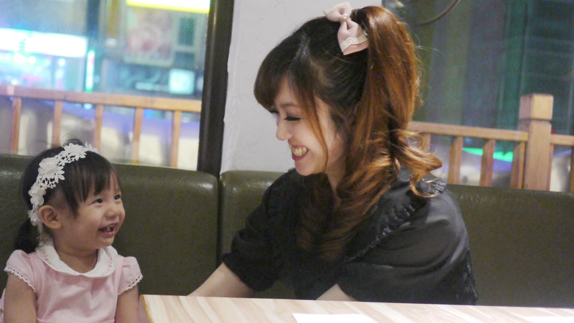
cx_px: 255
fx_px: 837
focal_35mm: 55
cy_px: 194
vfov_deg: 21.8
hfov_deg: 37.8
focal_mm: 20
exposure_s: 1/60
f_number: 1.7
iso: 640
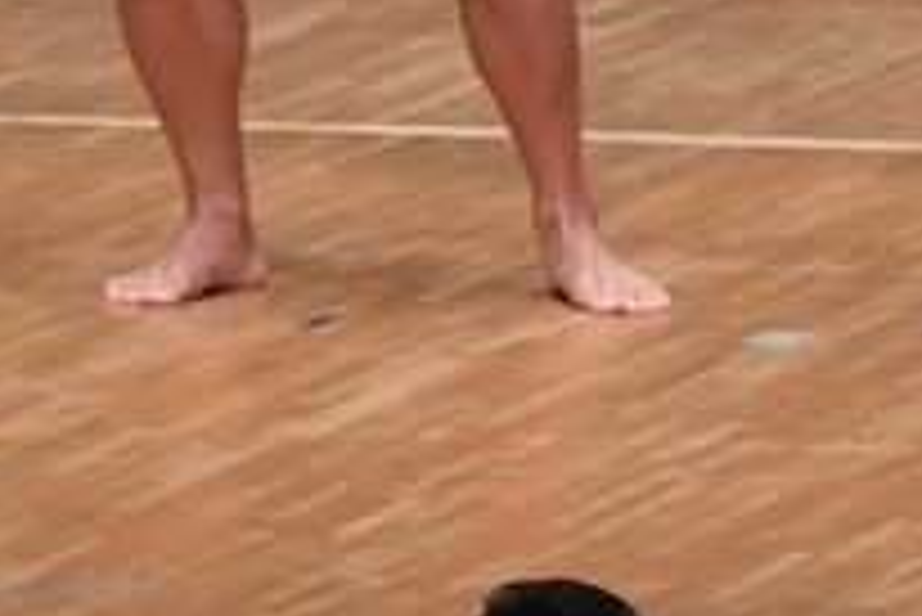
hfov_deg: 2.1
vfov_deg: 1.4
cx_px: 1190
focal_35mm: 963
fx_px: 24680
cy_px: -517
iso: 6400
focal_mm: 170
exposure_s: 1/400
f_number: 5.6
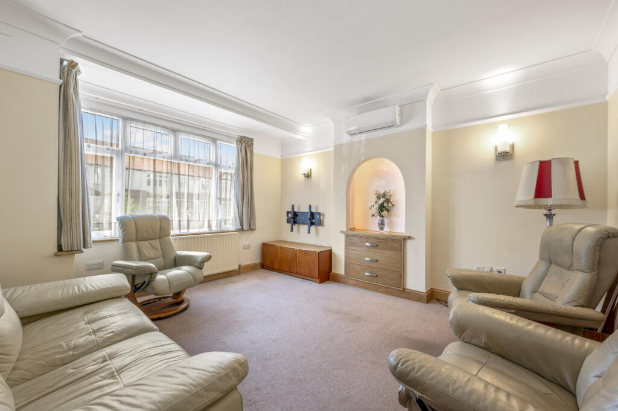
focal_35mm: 14
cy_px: 206
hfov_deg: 104.3
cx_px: 309
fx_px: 240
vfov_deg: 81.1
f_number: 16
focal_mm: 14
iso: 200
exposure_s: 1/1.25
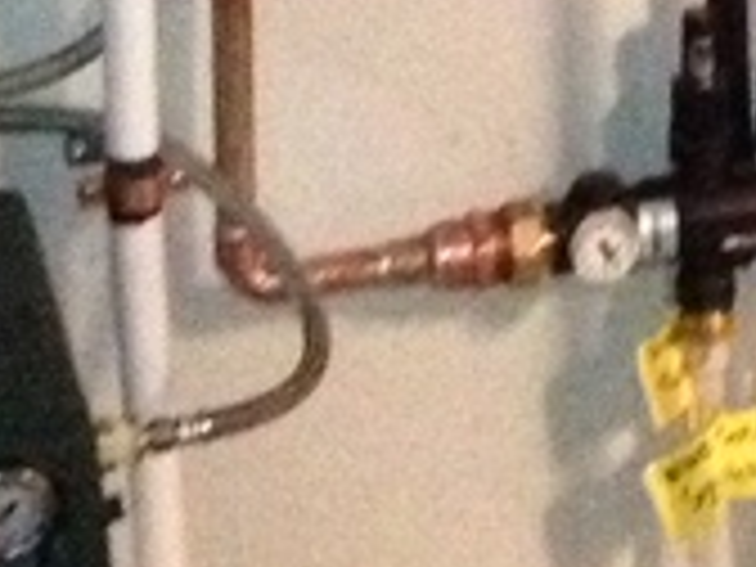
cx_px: 1192
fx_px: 5831
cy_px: -1264
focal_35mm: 267
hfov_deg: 7.3
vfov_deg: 5.2
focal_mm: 4.28
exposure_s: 1/16
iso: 800
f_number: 2.4
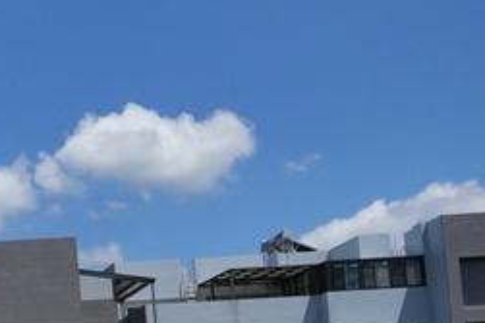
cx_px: -427
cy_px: 469
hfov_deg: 16.7
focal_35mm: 98
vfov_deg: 13.2
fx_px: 1319
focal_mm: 24
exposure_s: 1/3200
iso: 1250
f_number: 10
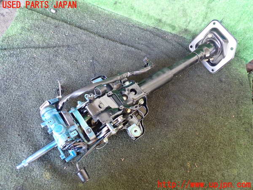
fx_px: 219
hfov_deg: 60.0
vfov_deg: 46.8
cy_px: 95
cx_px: 126
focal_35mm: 30
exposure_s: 1/30
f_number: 2.3
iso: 500
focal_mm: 5.4
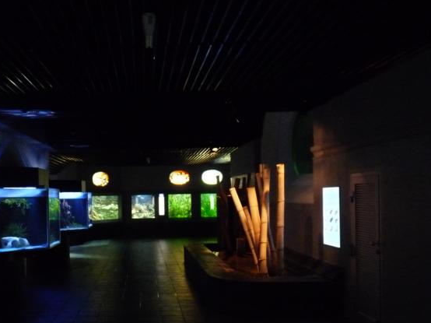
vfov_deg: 36.5
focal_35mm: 39
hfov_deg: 46.7
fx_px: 485
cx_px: 126
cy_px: 207
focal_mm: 4.8
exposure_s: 1/15
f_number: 2.8
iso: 800
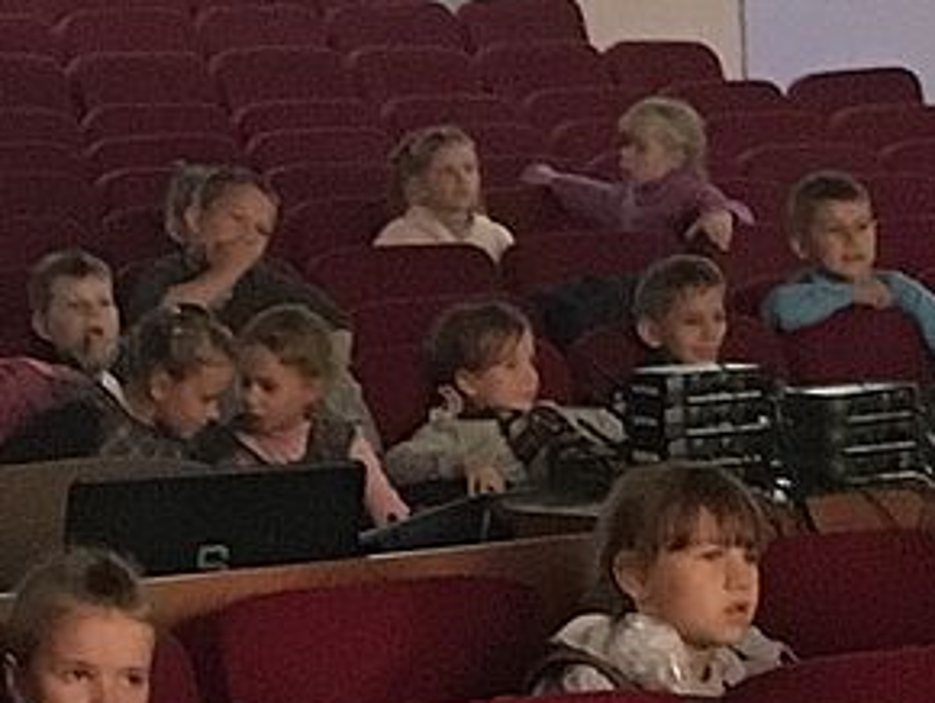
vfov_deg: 7.4
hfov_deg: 9.9
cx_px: 671
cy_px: 845
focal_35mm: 200
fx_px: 5407
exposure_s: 1/17
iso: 250
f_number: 2.2
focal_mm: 4.15
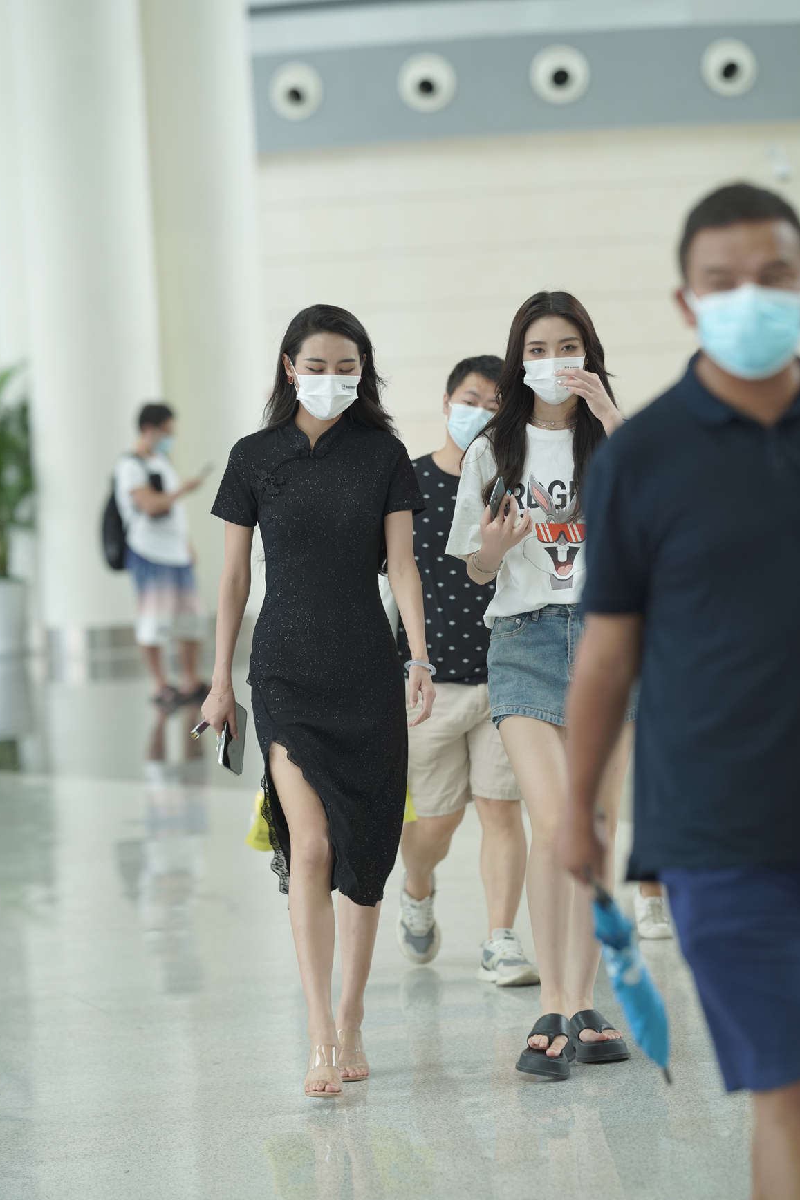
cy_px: 611
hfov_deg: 9.8
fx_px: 4667
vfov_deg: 14.7
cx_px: 393
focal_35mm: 140
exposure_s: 1/320
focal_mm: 135
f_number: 2.8
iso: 640
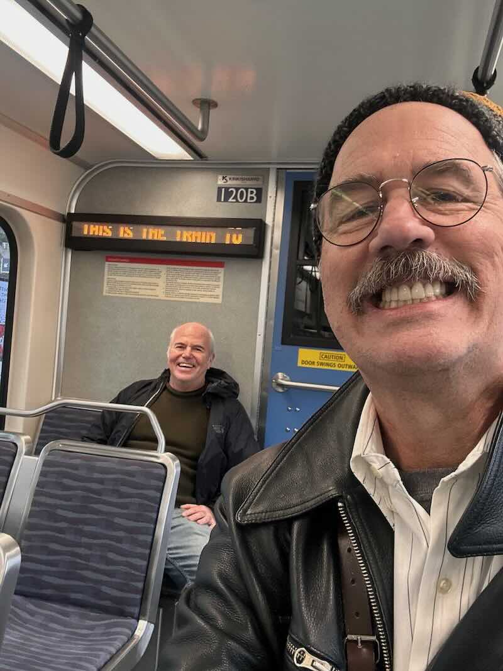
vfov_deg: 60.0
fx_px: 581
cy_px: 336
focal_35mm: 30
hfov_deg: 46.8
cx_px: 252
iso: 250
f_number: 1.9
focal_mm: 2.69
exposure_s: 1/60
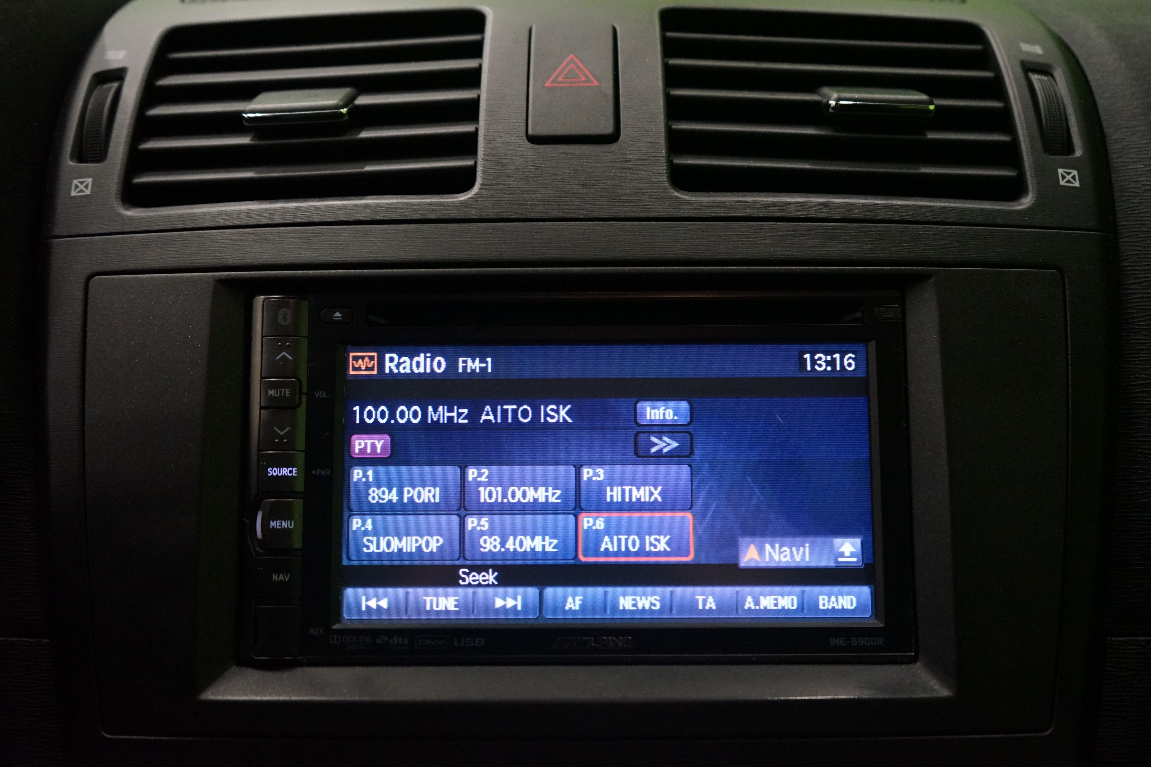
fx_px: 1183
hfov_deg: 51.9
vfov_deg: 35.9
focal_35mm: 37
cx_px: 576
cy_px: 384
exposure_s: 1/60
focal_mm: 37
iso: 4000
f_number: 4
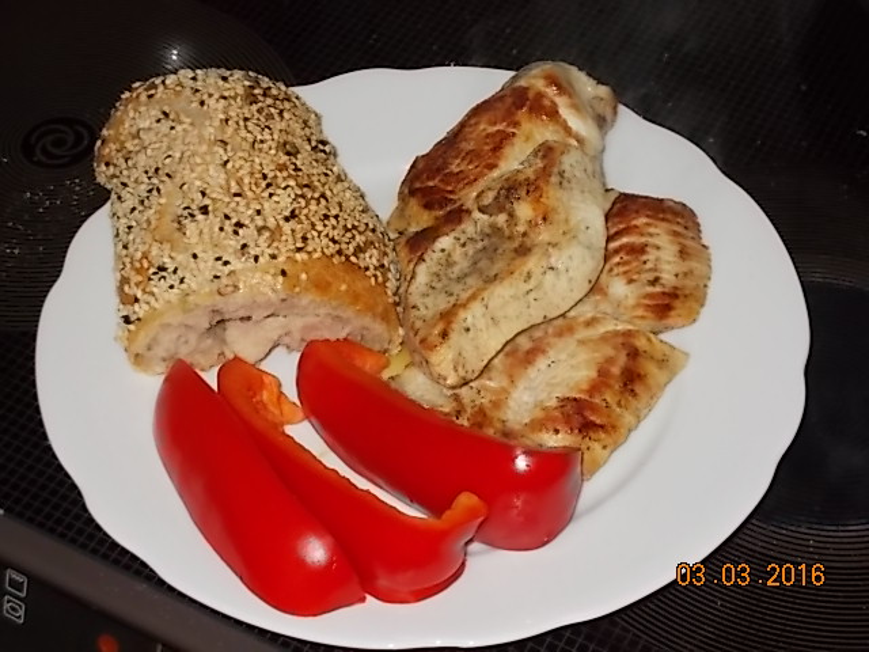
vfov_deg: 19.4
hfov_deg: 25.7
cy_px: 326
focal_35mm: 76
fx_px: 1908
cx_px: 434
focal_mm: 13.5
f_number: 5.8
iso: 200
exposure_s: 1/60
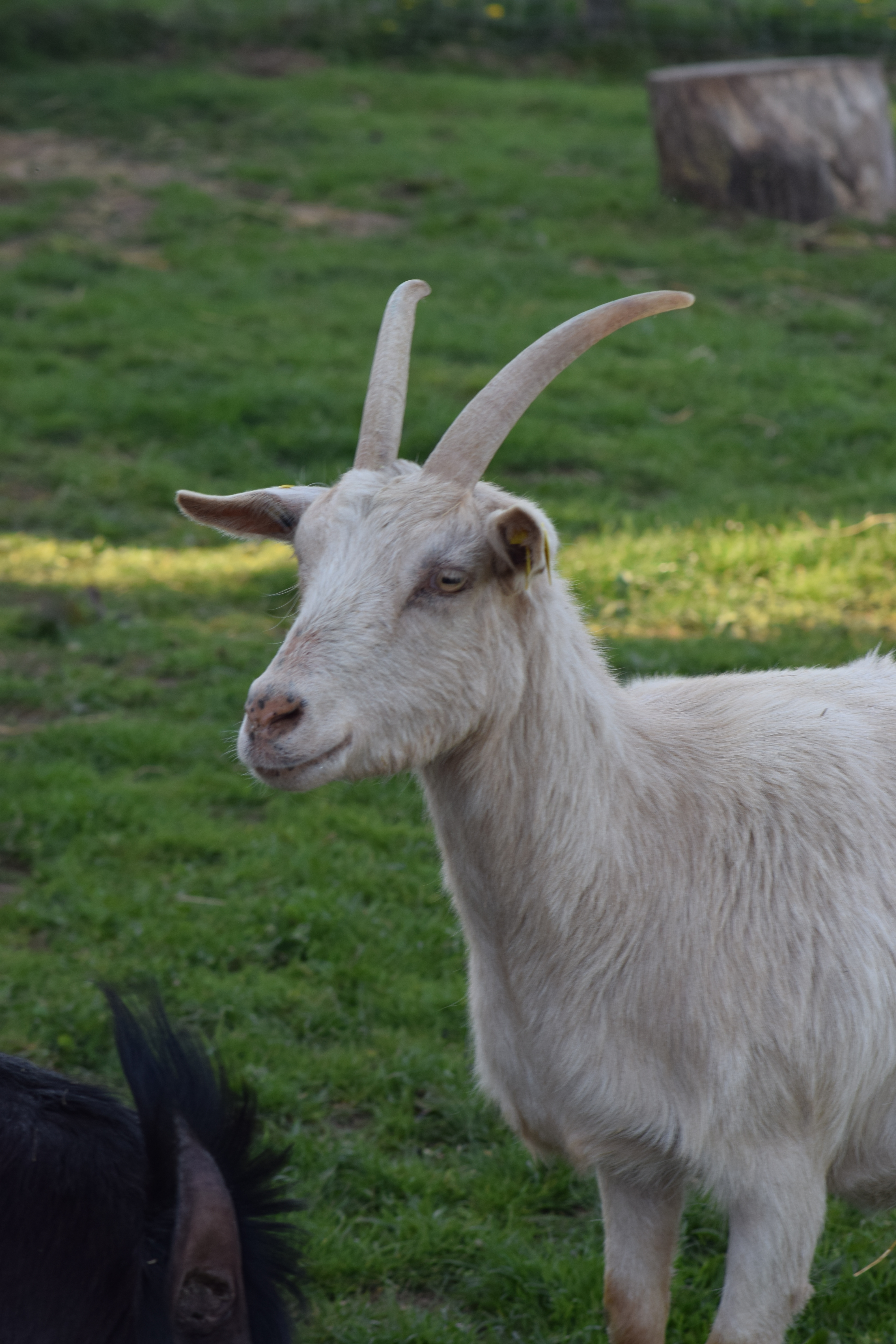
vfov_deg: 16.1
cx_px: 448
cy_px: 672
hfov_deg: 10.8
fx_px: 4760
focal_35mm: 128
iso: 200
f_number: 5.6
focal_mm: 85
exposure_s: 1/160
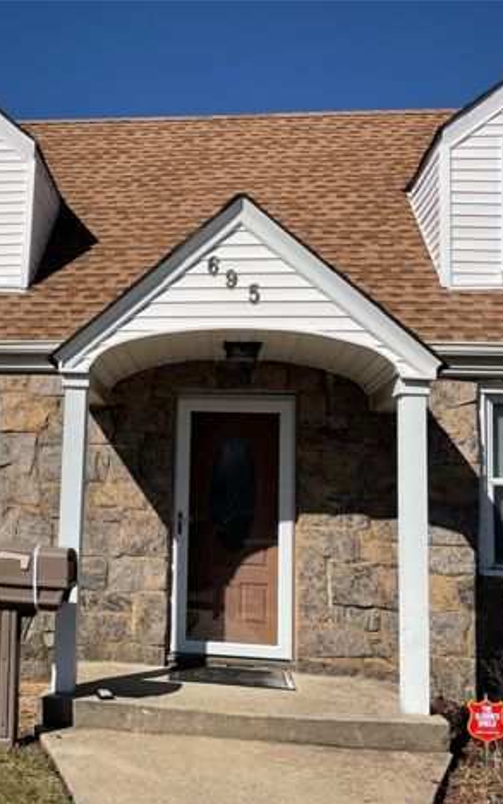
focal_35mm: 42
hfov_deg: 29.6
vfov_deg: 47.2
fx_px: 920
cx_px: 76
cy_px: 411
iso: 16
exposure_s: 1/3788
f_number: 1.8
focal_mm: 3
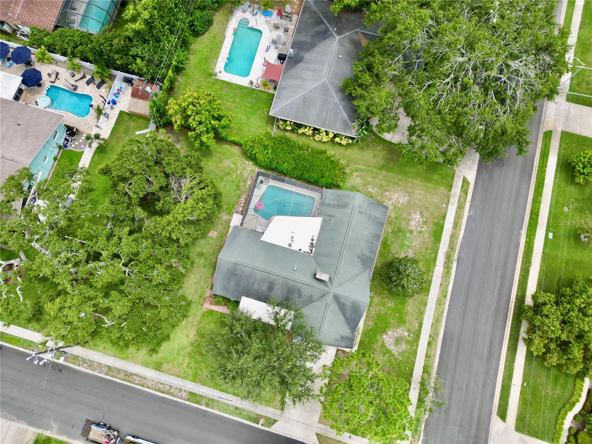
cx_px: 296
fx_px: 410
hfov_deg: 71.6
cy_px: 222
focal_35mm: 24
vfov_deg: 56.8
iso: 120
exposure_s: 1/1600
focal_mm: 6.72
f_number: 1.7
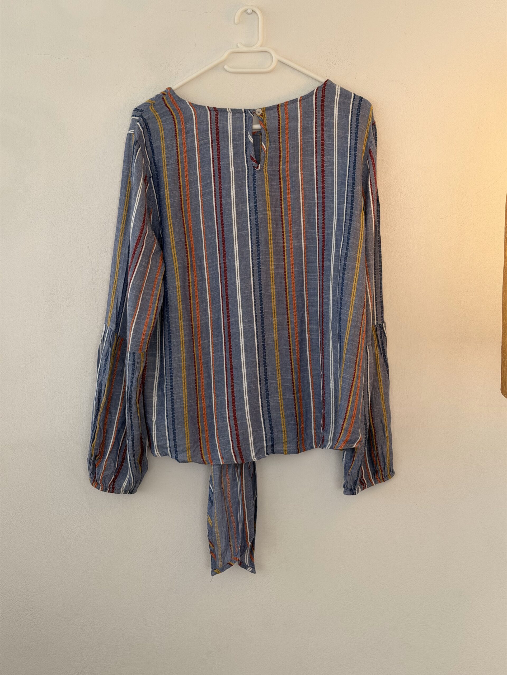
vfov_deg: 39.7
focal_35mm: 48
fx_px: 937
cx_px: 254
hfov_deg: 30.3
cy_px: 338
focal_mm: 6.76
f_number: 1.78
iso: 50
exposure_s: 1/172
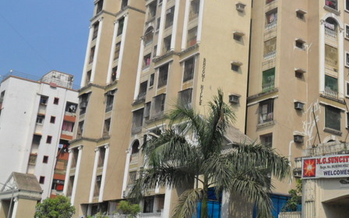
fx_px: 533
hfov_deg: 35.9
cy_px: 67
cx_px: 237
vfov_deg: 23.0
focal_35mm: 56
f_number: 10.1
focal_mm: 6.6
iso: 100
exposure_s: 1/180
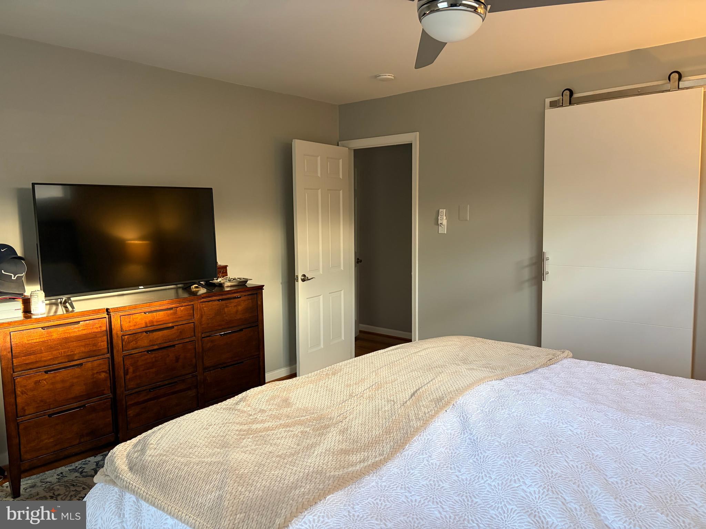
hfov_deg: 67.3
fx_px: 530
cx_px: 353
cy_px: 264
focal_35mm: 26
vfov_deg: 53.1
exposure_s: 1/60
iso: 250
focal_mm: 5.96
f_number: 1.6
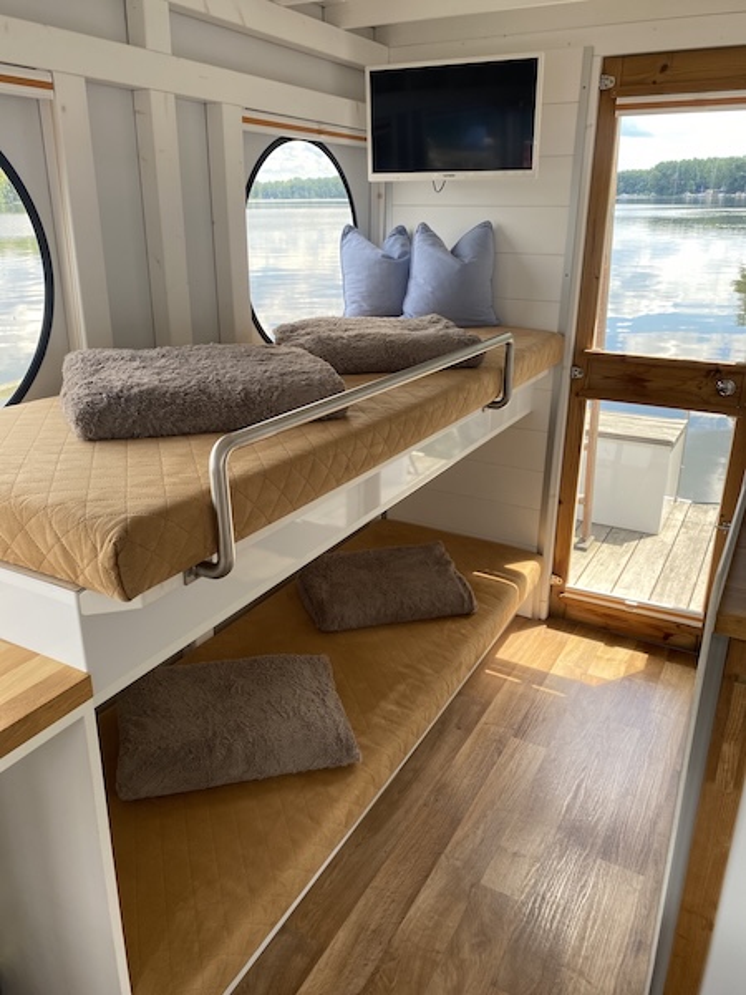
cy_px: 498
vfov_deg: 67.3
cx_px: 373
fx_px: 747
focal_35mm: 26
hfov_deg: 53.1
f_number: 1.8
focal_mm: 4.25
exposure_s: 1/169
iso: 32
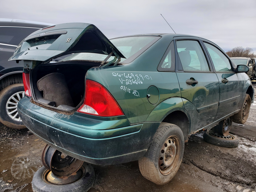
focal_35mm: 26
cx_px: 128
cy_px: 96
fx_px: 192
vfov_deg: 53.1
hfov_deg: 67.3
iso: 50
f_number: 2.4
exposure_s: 1/616
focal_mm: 4.3
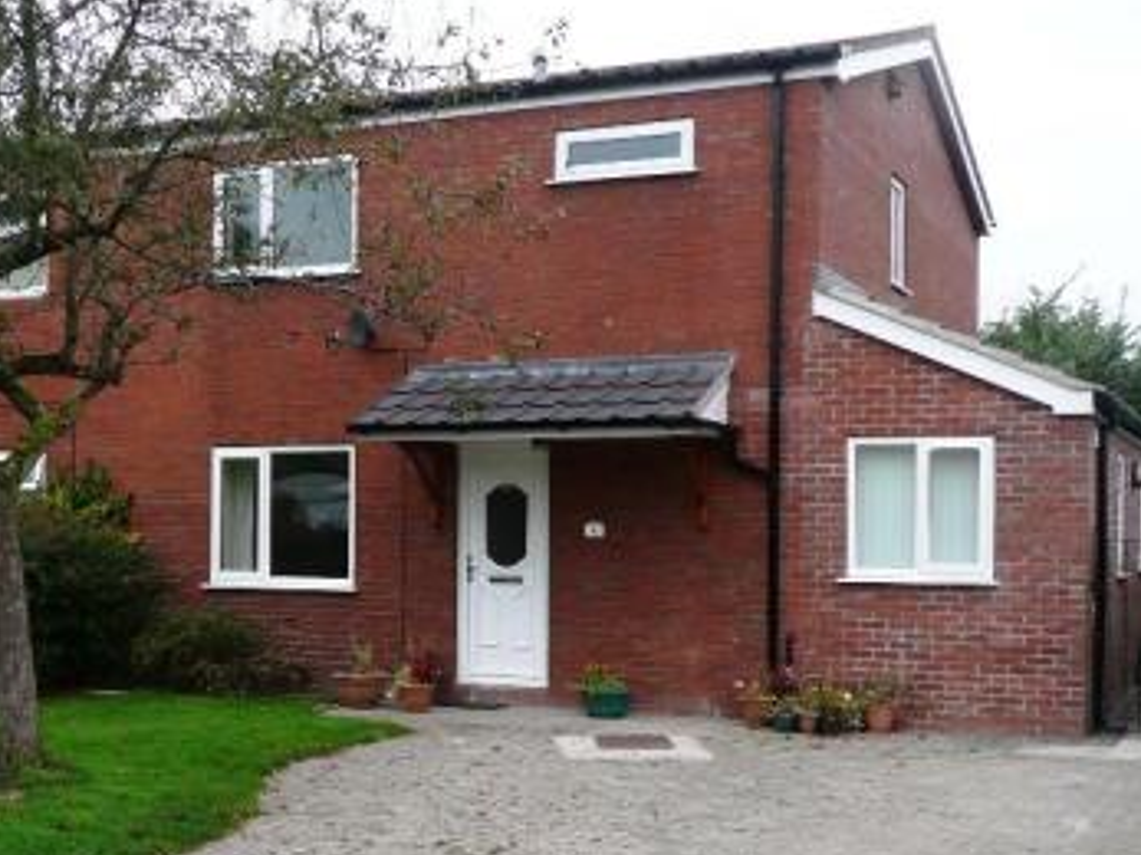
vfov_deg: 30.7
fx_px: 1549
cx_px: 508
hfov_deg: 40.4
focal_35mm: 47
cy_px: 541
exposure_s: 1/320
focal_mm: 4.6
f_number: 3.3
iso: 100
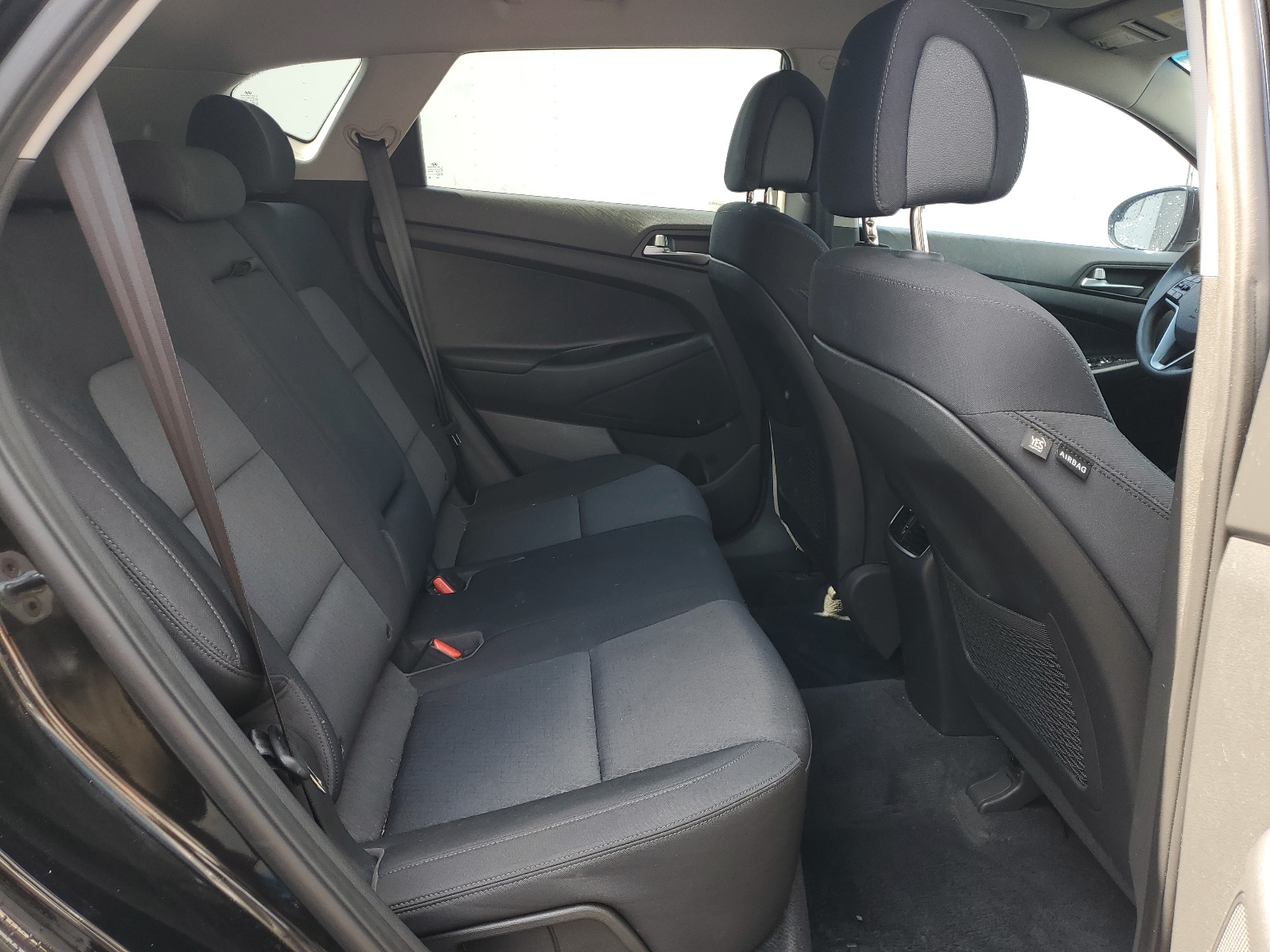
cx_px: 635
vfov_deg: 53.1
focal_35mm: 26
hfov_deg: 67.3
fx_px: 954
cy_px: 476
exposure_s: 1/125
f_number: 1.5
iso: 50
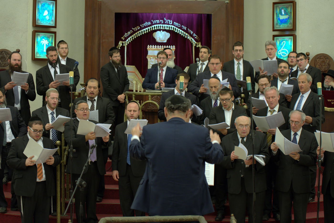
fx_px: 696
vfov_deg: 18.2
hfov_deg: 27.0
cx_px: 167
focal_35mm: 75
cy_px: 112
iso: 800
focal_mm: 50
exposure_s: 1/40
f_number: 2.8
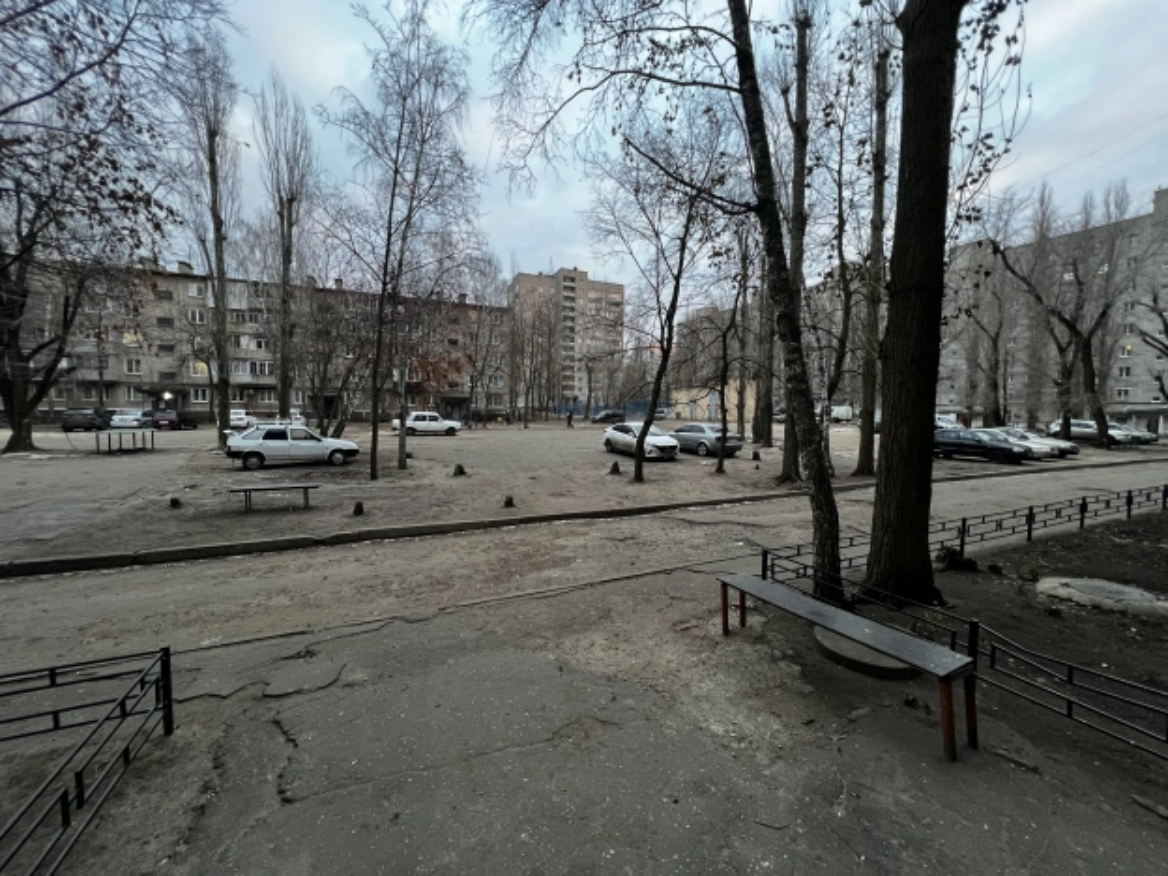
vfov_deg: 89.9
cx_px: 584
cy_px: 438
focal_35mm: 13
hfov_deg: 106.2
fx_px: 439
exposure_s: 1/50
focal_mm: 1.57
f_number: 1.8
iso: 250
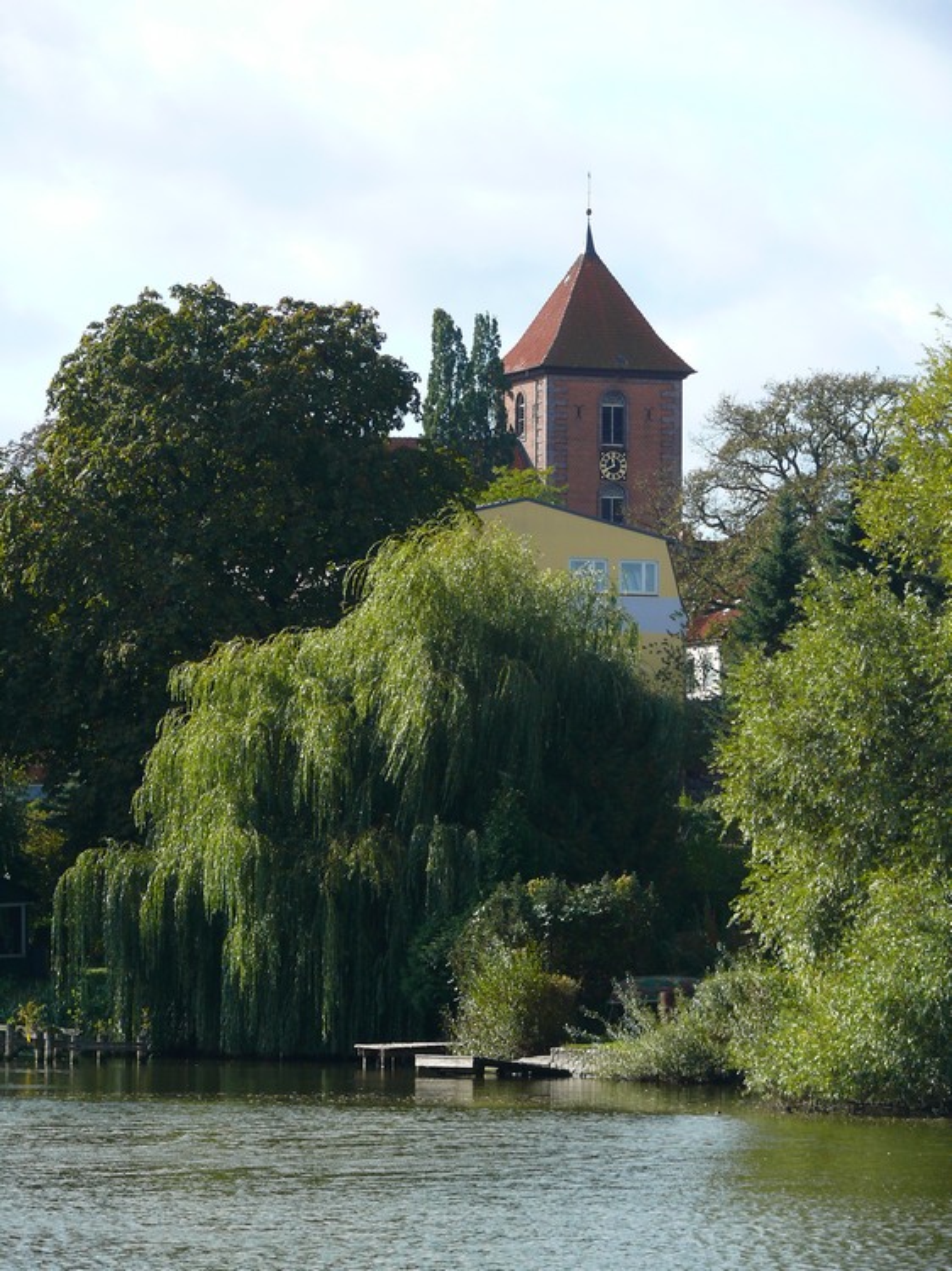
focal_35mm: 156
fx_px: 5724
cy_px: 636
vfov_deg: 12.7
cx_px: 476
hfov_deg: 9.5
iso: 100
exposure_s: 1/250
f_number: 4
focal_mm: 33.1
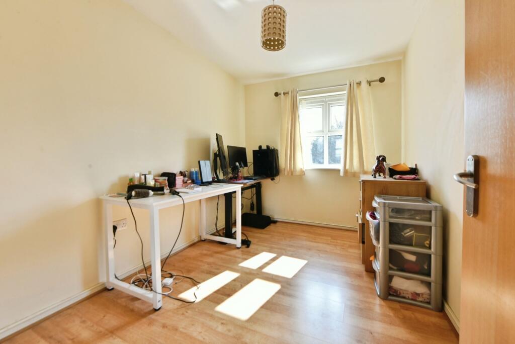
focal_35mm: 14
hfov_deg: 104.2
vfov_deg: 81.3
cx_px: 258
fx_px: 200
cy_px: 172
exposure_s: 1/60
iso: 500
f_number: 10
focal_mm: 14
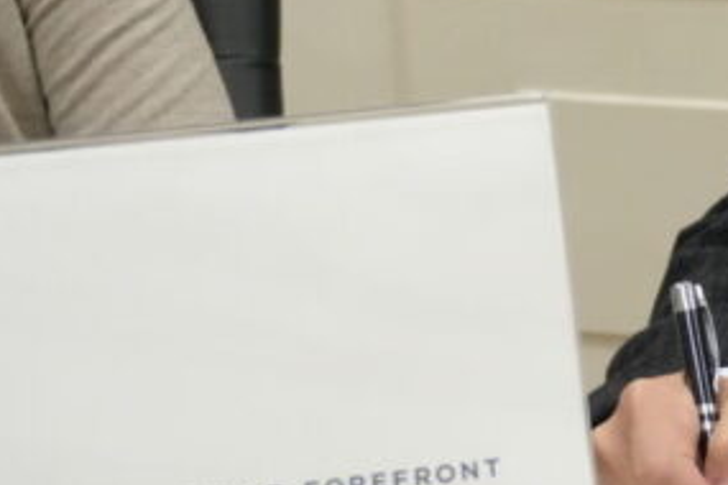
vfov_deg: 7.3
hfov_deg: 10.4
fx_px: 3818
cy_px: 205
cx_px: 1236
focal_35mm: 189
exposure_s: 1/160
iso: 4000
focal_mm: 35
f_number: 5.6
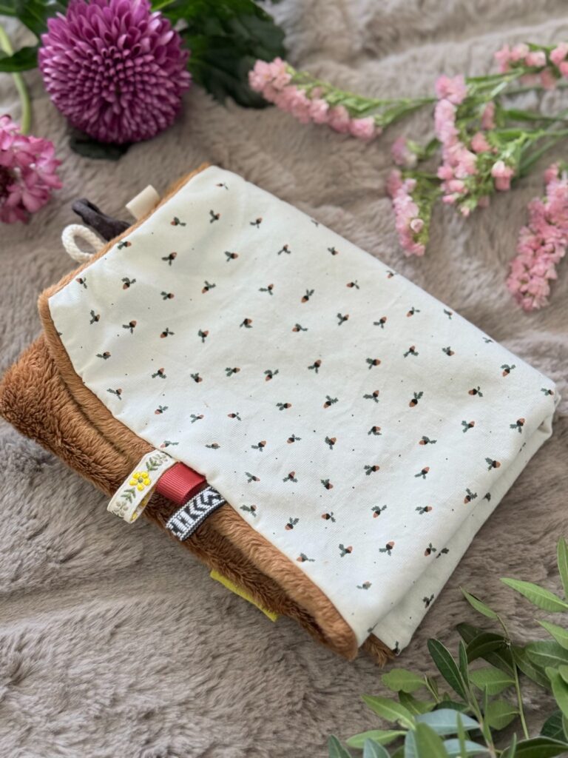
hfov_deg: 30.3
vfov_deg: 39.7
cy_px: 379
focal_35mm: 48
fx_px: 1050
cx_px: 284
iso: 100
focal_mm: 6.76
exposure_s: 1/107
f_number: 1.78
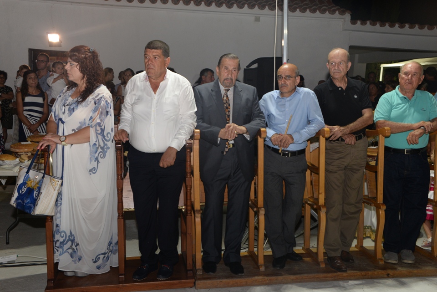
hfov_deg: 46.4
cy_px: 146
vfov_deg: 31.9
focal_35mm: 42
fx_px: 510
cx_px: 218
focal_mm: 42
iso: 1000
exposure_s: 1/60
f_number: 7.1
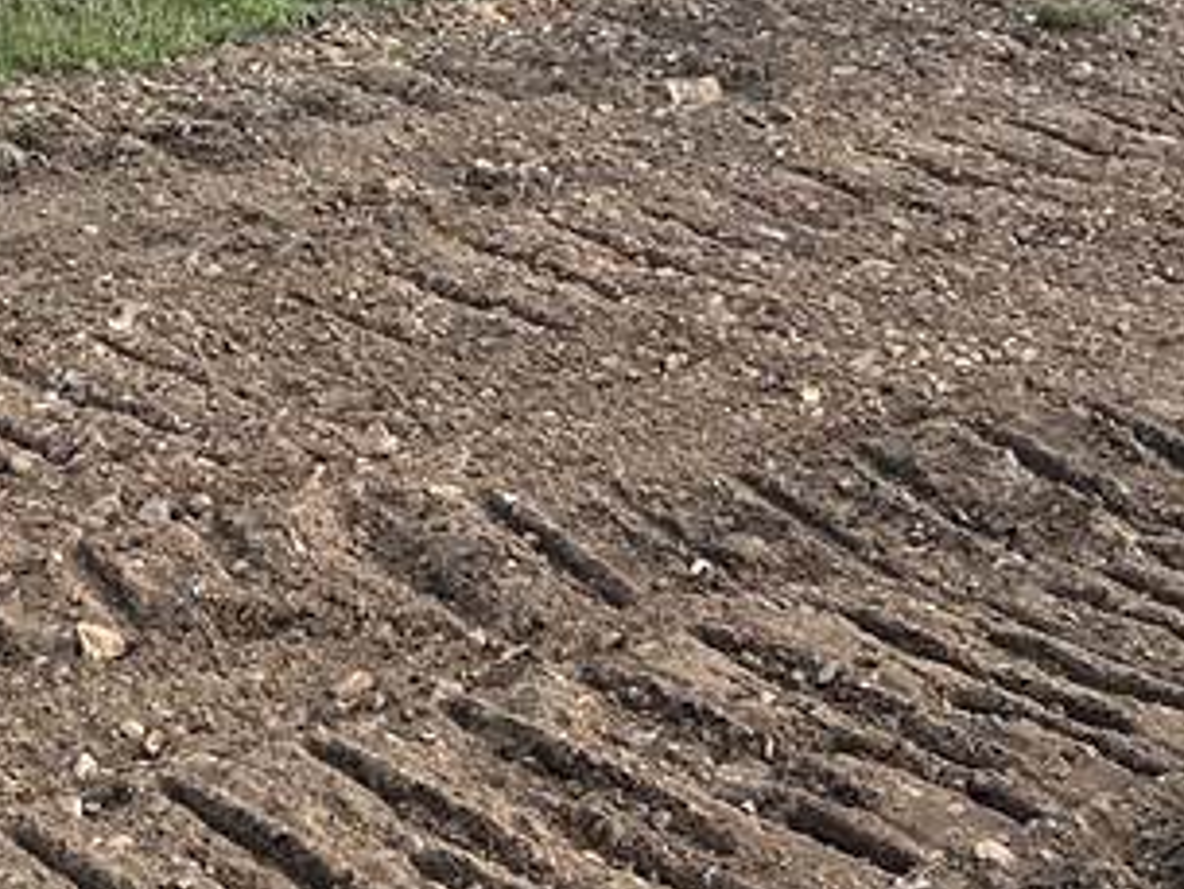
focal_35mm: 109
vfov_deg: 13.4
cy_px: -19
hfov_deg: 18.0
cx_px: 388
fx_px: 3730
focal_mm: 5.7
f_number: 1.5
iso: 50
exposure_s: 1/351
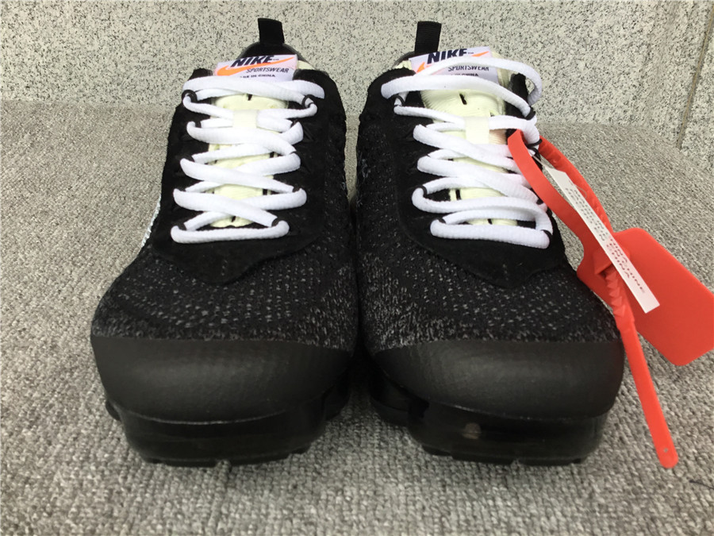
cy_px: 268
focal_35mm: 31
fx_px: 639
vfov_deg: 45.4
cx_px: 357
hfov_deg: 58.4
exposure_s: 1/100
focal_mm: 3.3
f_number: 2.4
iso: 40
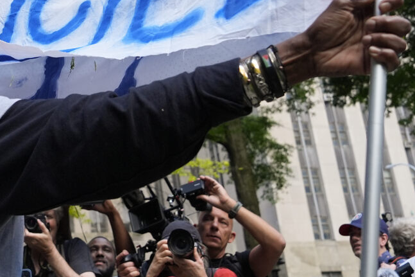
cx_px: 31
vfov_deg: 17.7
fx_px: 876
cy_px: 25
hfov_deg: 25.7
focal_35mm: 76
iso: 640
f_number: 4
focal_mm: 24
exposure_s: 1/800
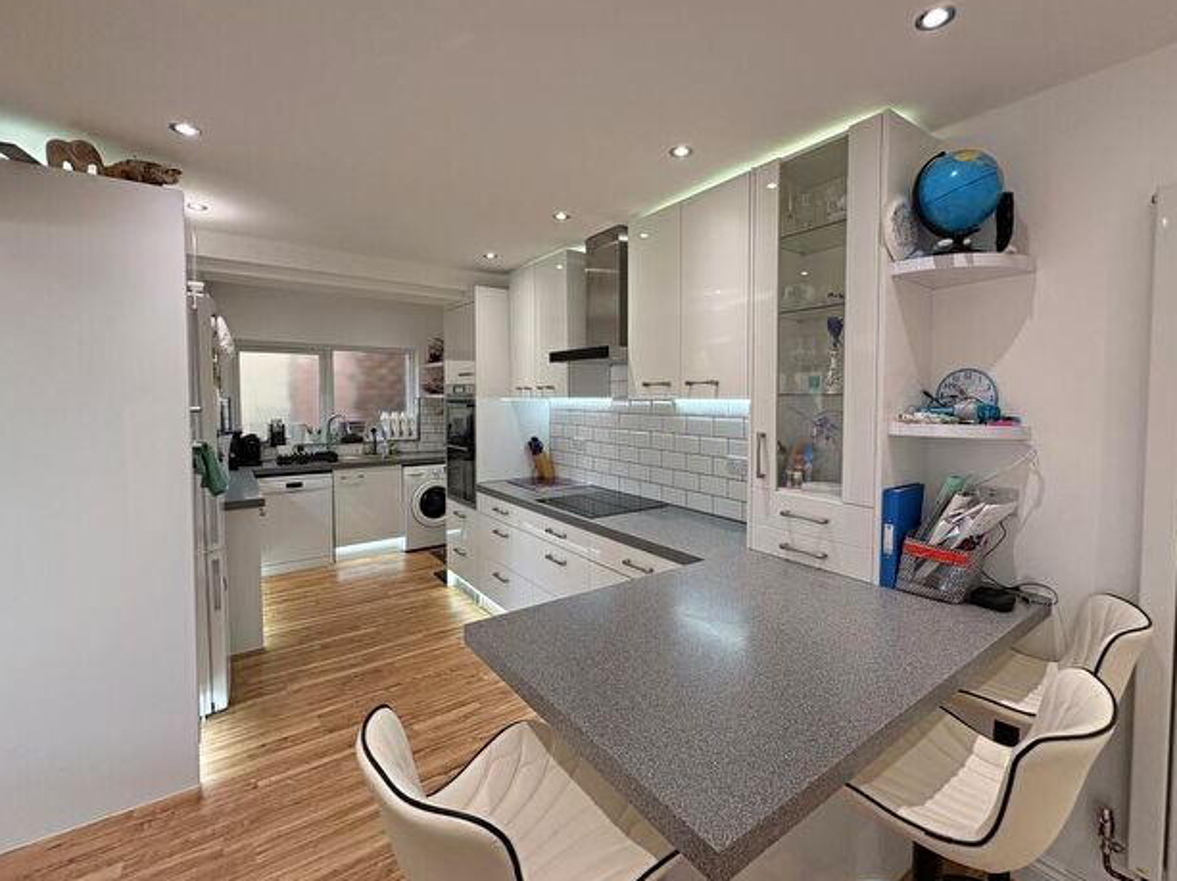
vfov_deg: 78.0
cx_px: 624
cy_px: 419
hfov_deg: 94.4
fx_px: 544
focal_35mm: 16
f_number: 2.2
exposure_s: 1/100
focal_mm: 2.22
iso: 125
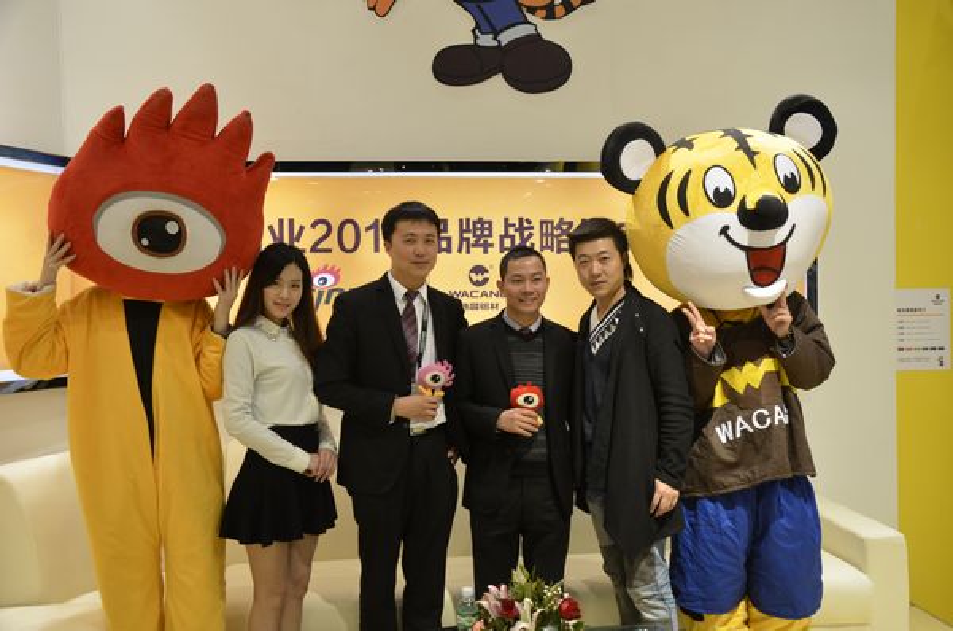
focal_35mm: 38
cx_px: 476
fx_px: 990
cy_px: 316
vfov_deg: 35.3
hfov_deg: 51.4
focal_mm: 25
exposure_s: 1/80
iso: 500
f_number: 5.6
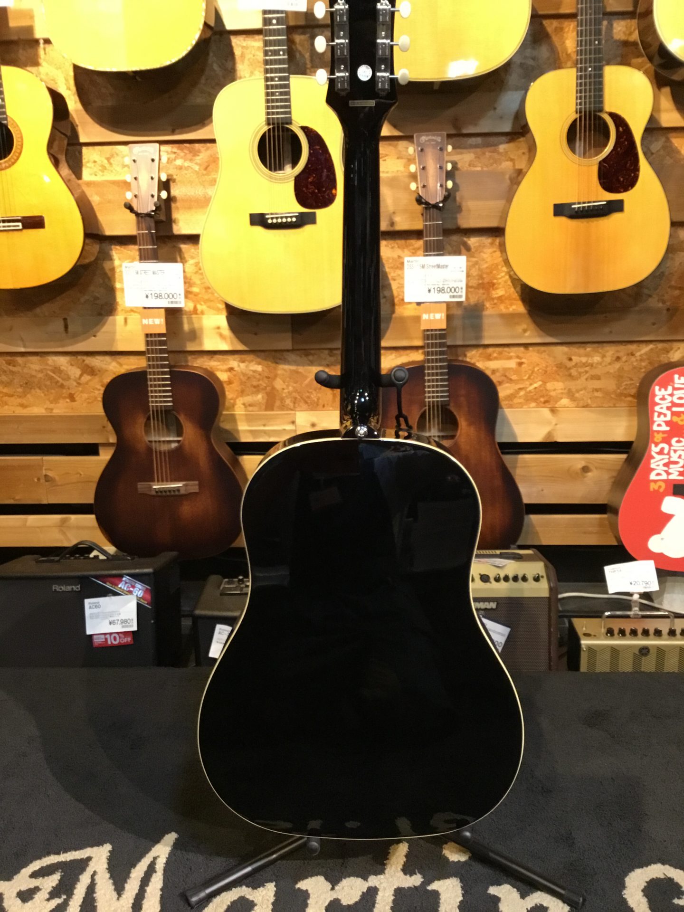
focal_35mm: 31
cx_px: 342
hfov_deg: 45.4
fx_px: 817
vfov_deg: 58.4
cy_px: 456
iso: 200
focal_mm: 3.3
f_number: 2.4
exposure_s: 1/30
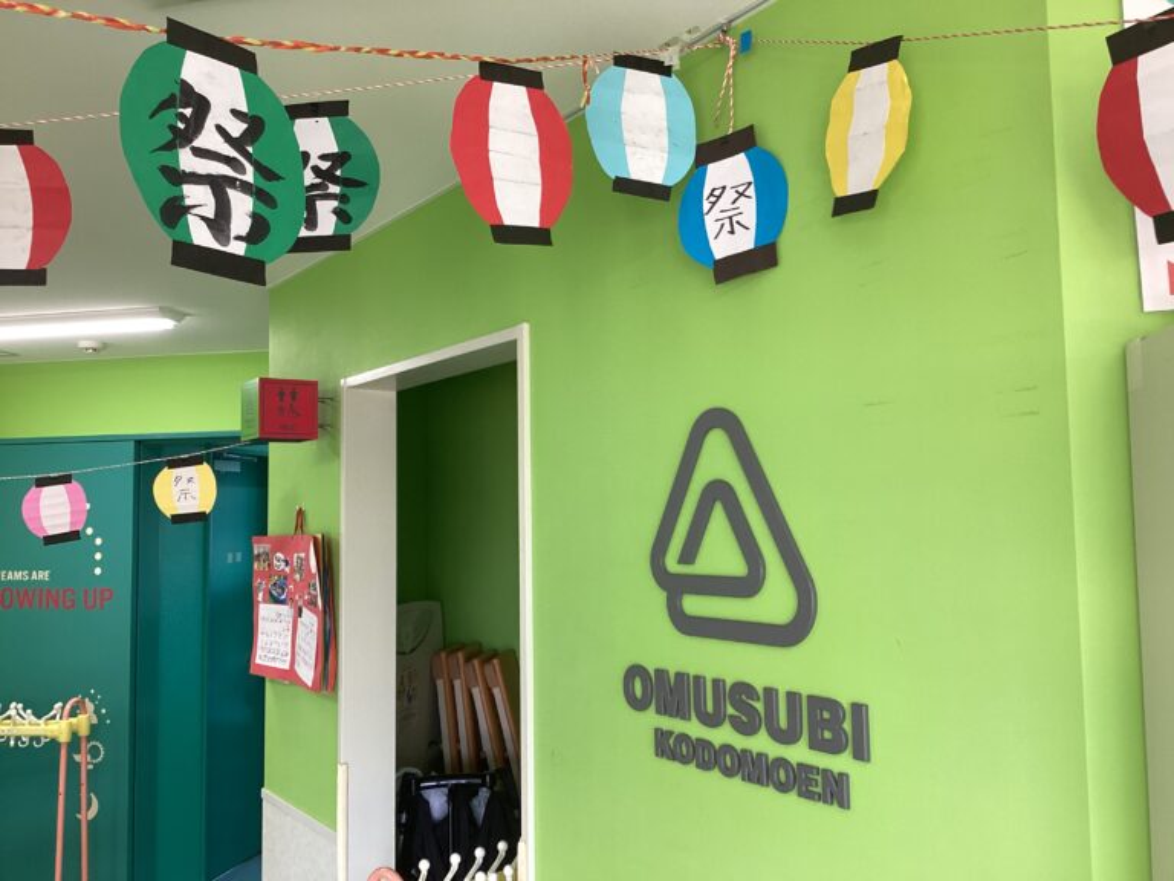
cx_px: 587
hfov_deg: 58.4
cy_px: 440
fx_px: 1051
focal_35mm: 31
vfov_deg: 45.4
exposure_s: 1/50
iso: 80
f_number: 2.4
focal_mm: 3.3
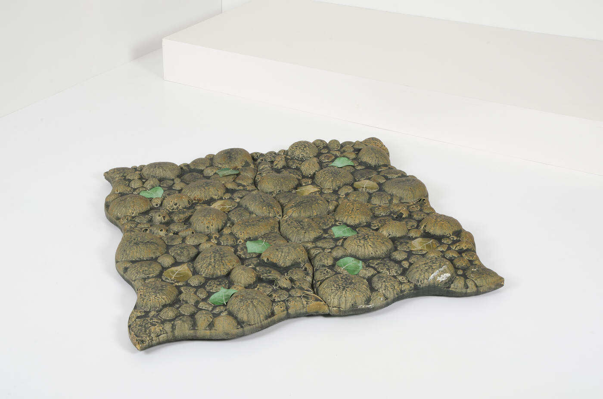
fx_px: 852
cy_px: 200
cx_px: 302
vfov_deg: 26.4
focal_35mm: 51
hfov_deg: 39.0
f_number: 22
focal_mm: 34
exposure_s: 1/200
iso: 100
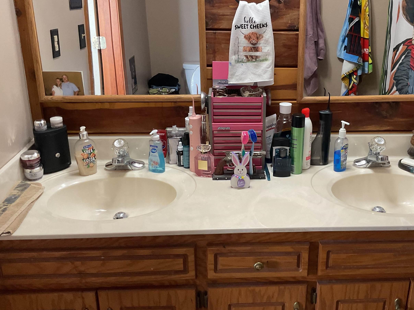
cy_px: 131
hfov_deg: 49.7
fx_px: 443
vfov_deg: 38.6
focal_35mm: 37
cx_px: 258
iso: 160
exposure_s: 1/60
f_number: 1.8
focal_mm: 3
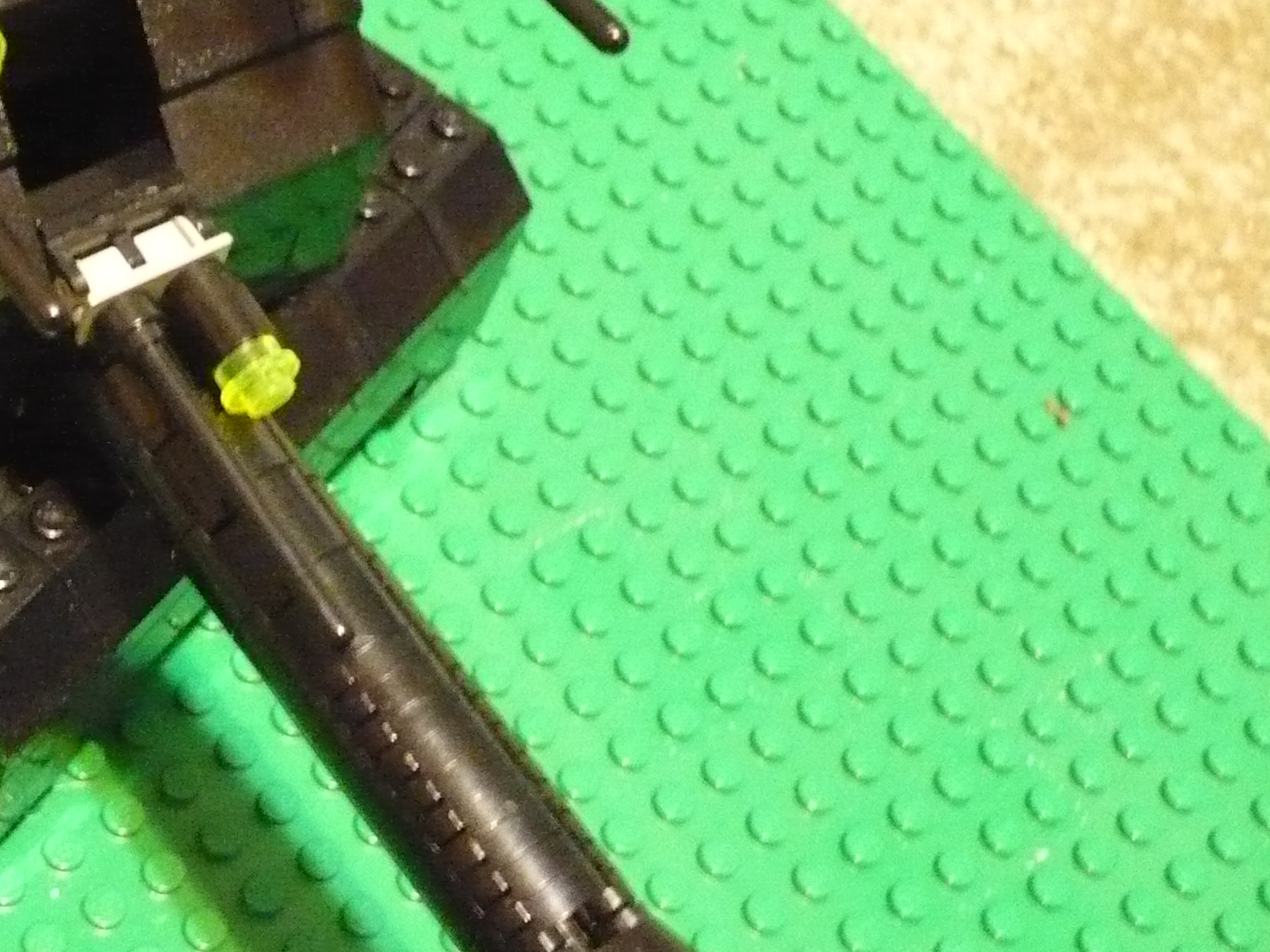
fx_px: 2495
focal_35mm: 68
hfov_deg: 27.2
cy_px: 383
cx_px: 41
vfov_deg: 21.6
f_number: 2.8
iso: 800
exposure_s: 1/4
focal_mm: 5.8
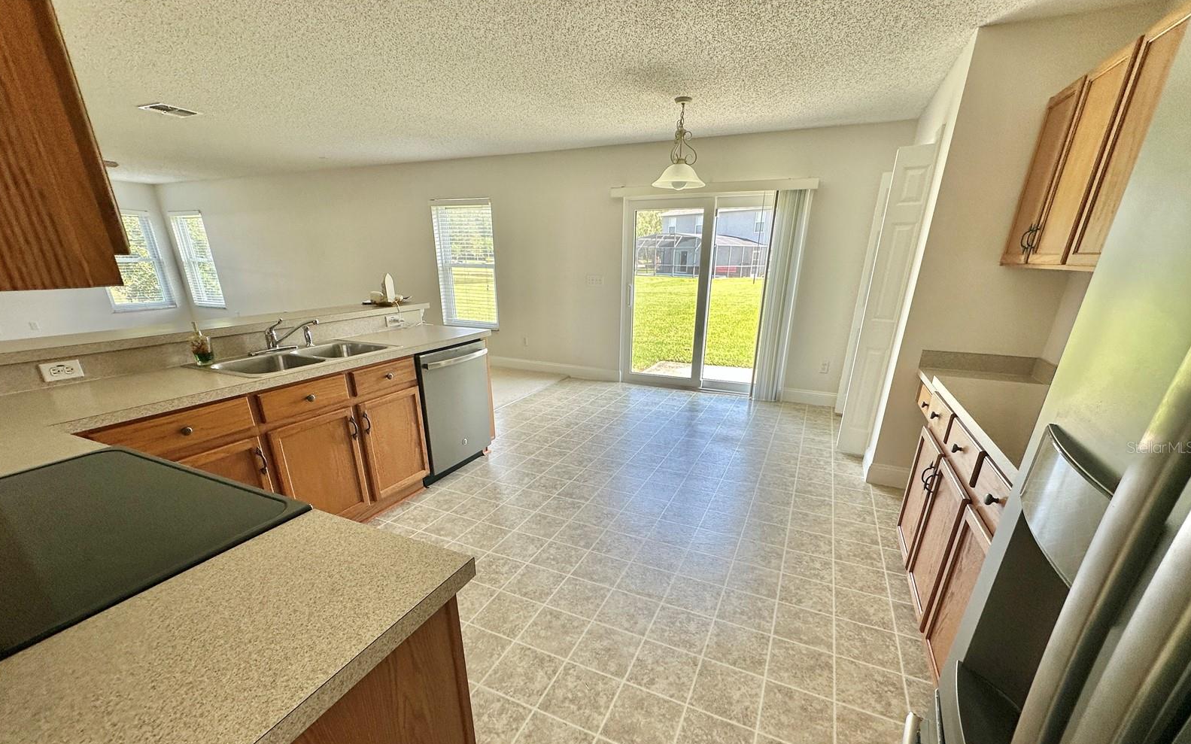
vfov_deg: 74.0
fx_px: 487
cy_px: 447
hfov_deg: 101.5
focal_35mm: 15
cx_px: 596
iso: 50
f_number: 2.2
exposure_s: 1/99
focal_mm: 2.22
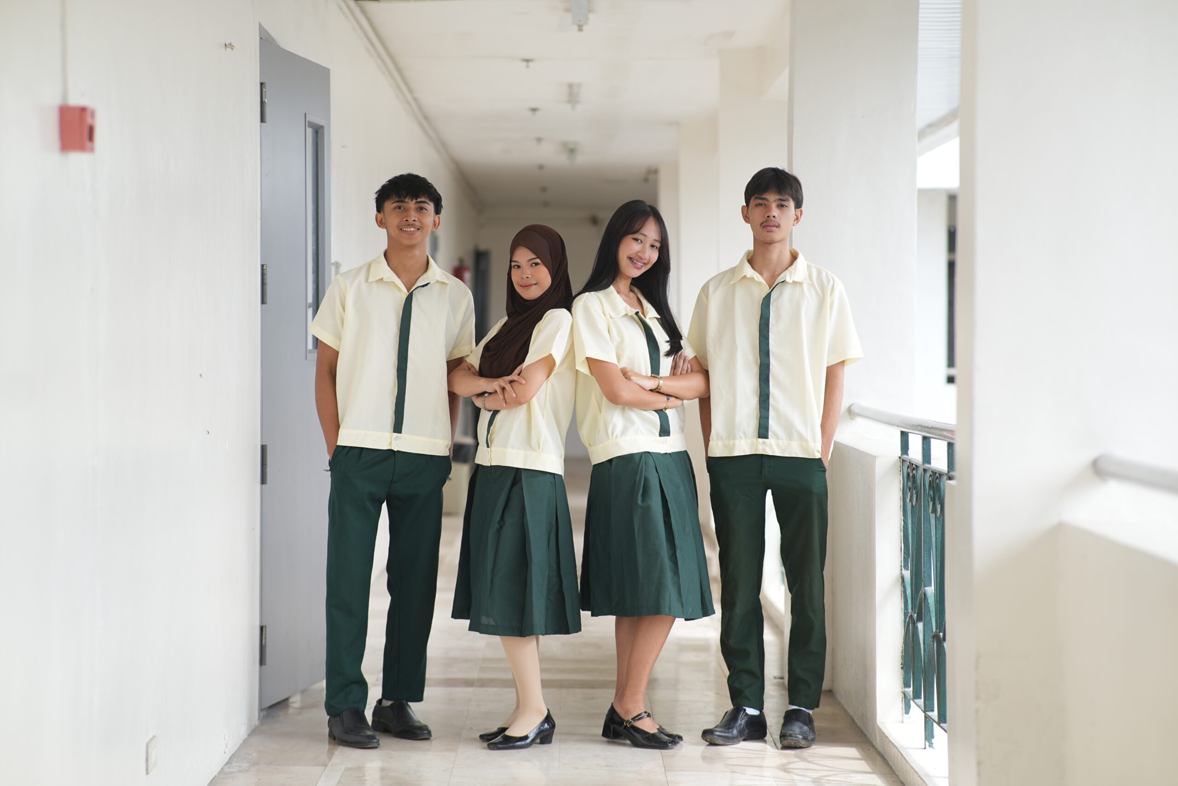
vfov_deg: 16.1
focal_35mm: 85
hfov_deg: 23.9
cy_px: 393
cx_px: 589
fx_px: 2781
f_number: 2.8
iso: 100
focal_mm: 85
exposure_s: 1/400
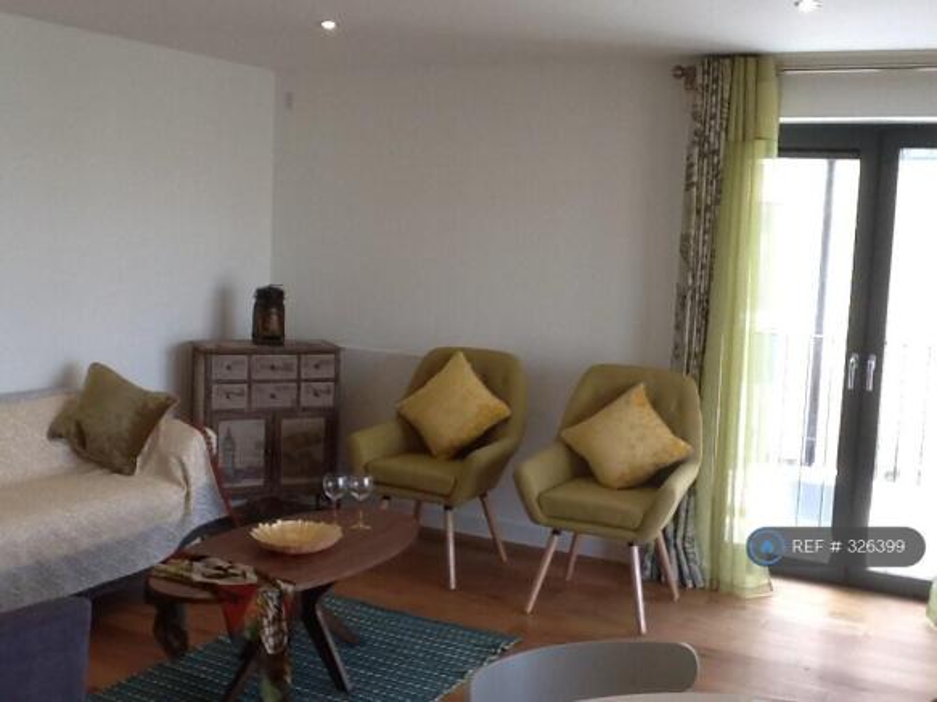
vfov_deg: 32.9
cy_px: 351
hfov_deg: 43.0
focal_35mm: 44
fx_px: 1191
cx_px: 468
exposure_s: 1/60
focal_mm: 2.03
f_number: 2.4
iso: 50
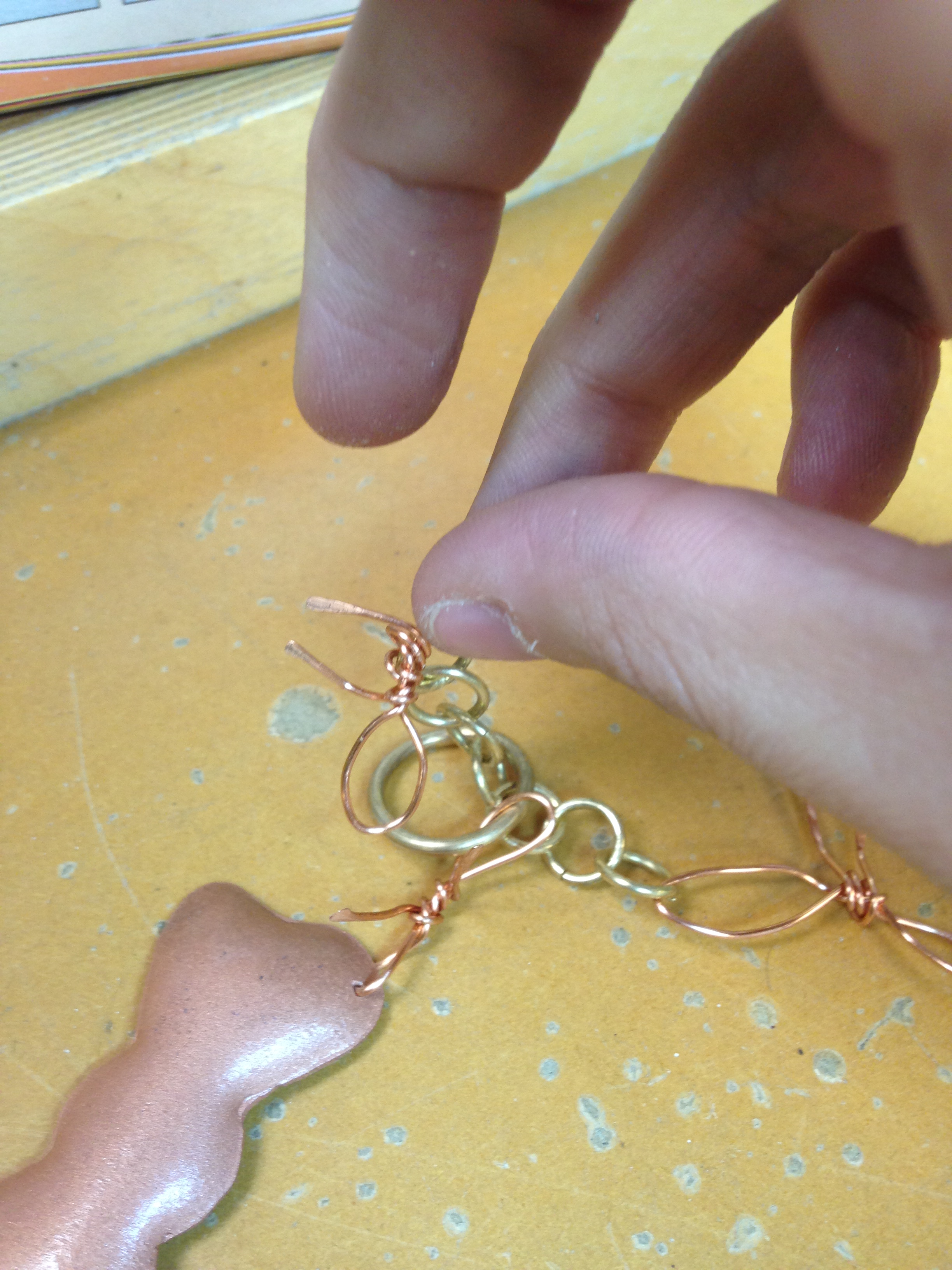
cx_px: 476
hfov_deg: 42.9
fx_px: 1210
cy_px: 635
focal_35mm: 33
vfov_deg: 55.4
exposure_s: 1/20
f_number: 2.4
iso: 100
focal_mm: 4.12
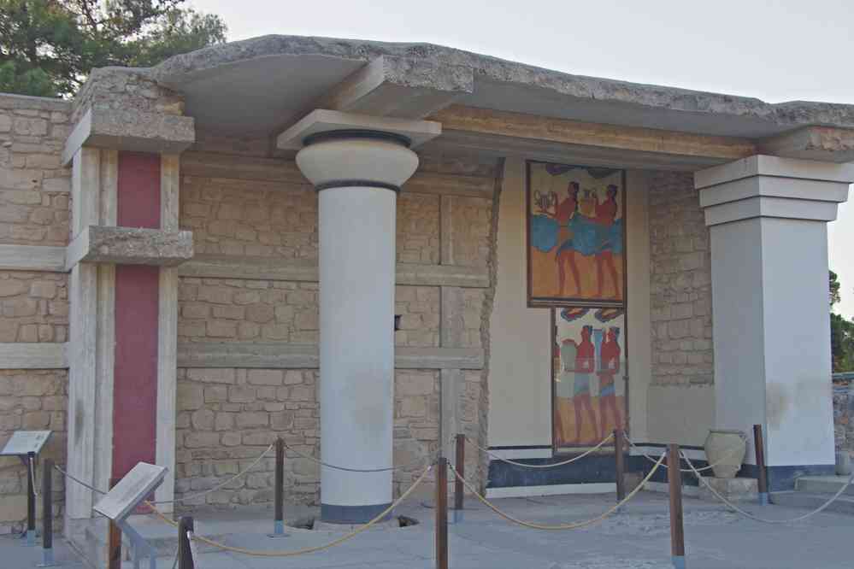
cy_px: 284
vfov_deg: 31.2
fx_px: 1020
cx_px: 427
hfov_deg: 45.4
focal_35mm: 43
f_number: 5.6
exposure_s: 1/125
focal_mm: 29.4
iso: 800
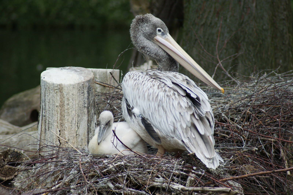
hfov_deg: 4.6
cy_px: 98
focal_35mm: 450
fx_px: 3660
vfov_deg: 3.1
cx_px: 146
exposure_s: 1/500
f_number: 5.6
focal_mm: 300
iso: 160
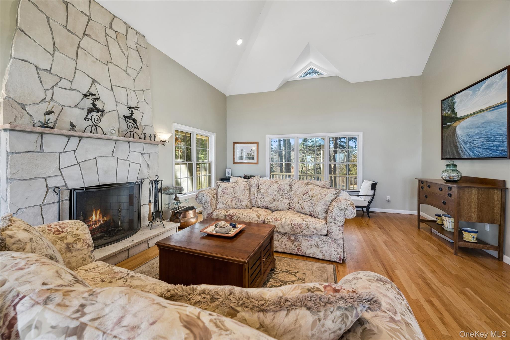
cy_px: 170
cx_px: 255
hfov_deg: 104.3
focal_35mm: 14
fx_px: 198
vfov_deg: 81.2
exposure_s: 1/30
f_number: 8
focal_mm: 14
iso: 400
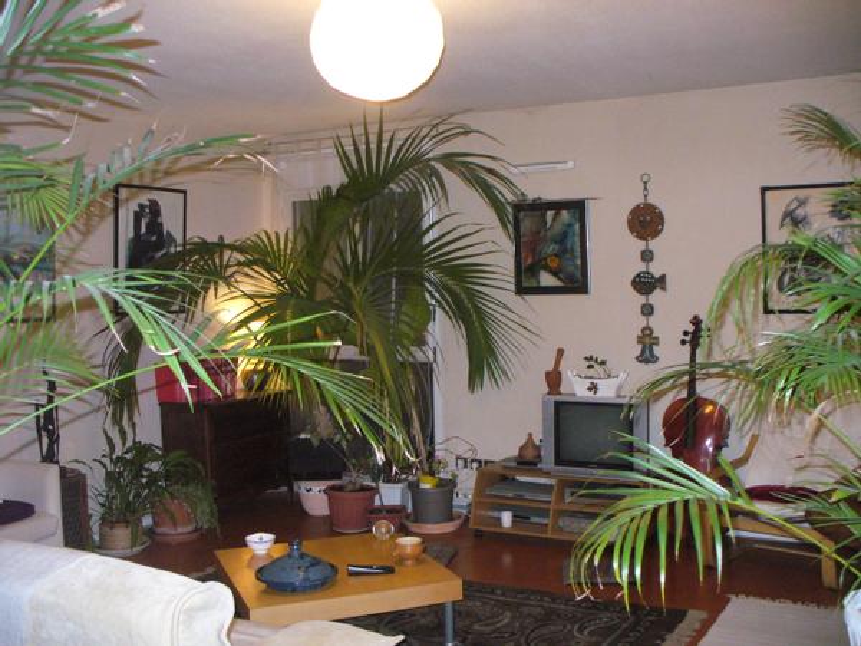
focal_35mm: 37
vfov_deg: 38.7
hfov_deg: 50.1
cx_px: 430
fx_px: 920
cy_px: 323
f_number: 2.8
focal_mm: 6.1
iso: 400
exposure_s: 1/30
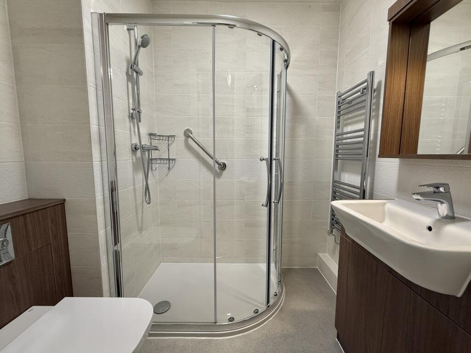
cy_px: 176
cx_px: 236
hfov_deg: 102.1
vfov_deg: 85.7
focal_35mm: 14
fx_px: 190
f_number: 2.2
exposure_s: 1/100
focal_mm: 2.22
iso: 200
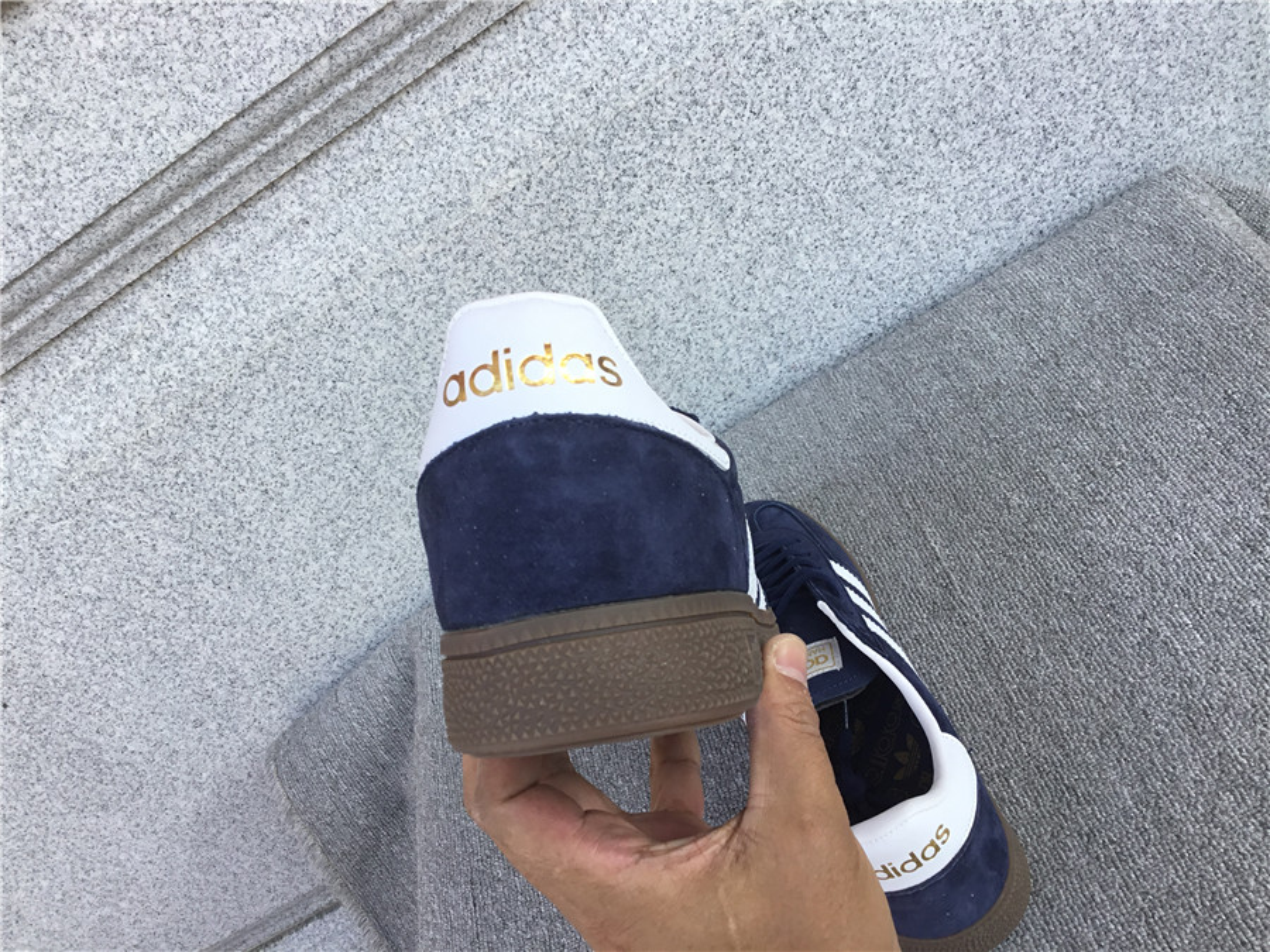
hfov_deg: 58.4
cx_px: 635
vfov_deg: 45.4
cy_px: 476
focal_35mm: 31
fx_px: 1137
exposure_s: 1/237
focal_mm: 3.3
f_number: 2.4
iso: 25
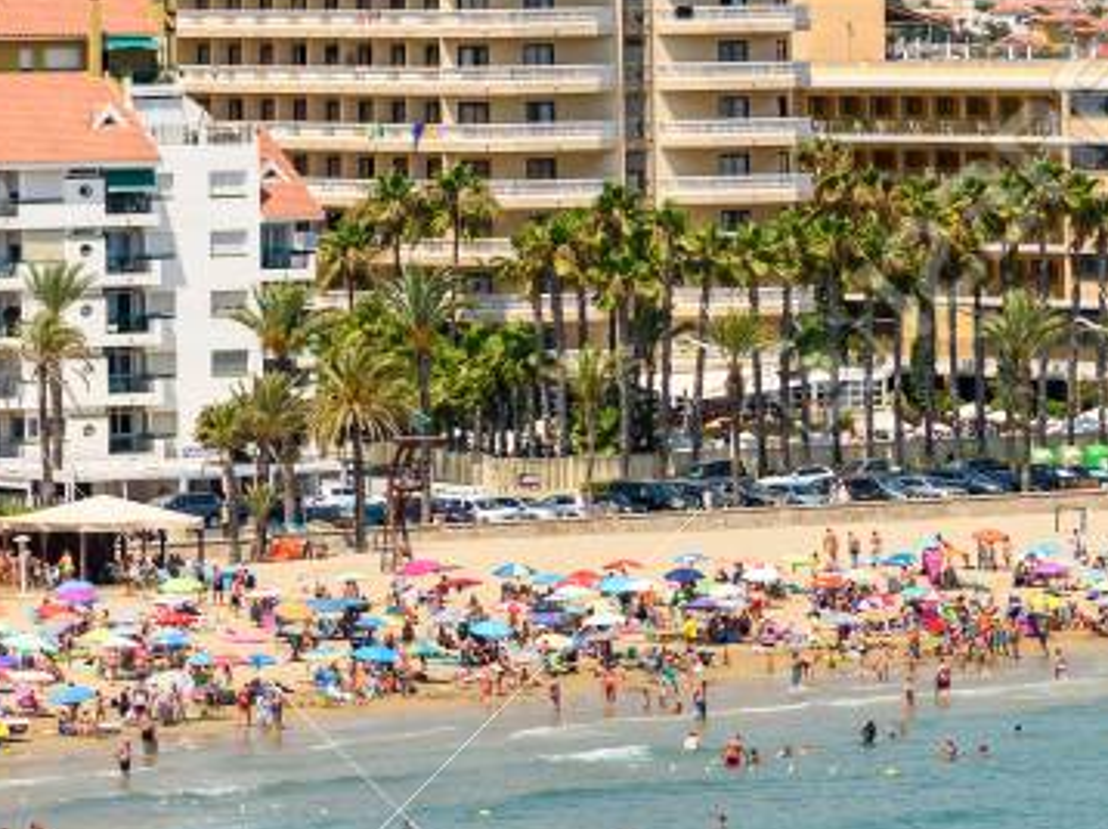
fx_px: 11739
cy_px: 116
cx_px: 1526
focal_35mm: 367
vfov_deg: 4.0
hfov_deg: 5.4
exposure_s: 1/500
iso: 100
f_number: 8
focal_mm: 105
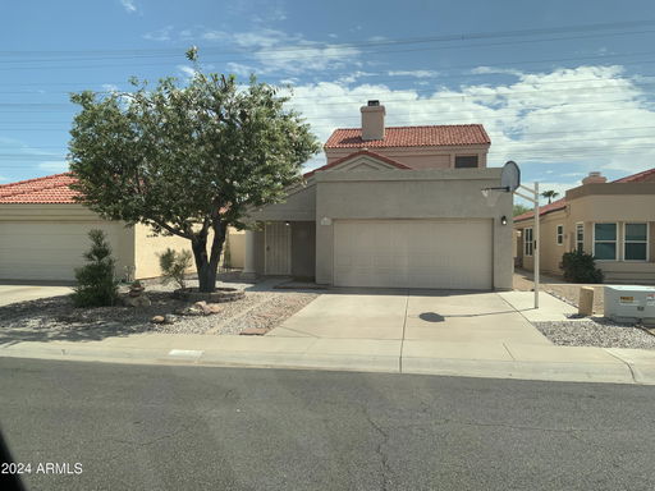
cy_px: 246
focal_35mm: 29
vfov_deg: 48.2
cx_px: 328
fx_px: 549
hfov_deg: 61.7
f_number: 1.8
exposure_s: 1/997
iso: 16
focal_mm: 3
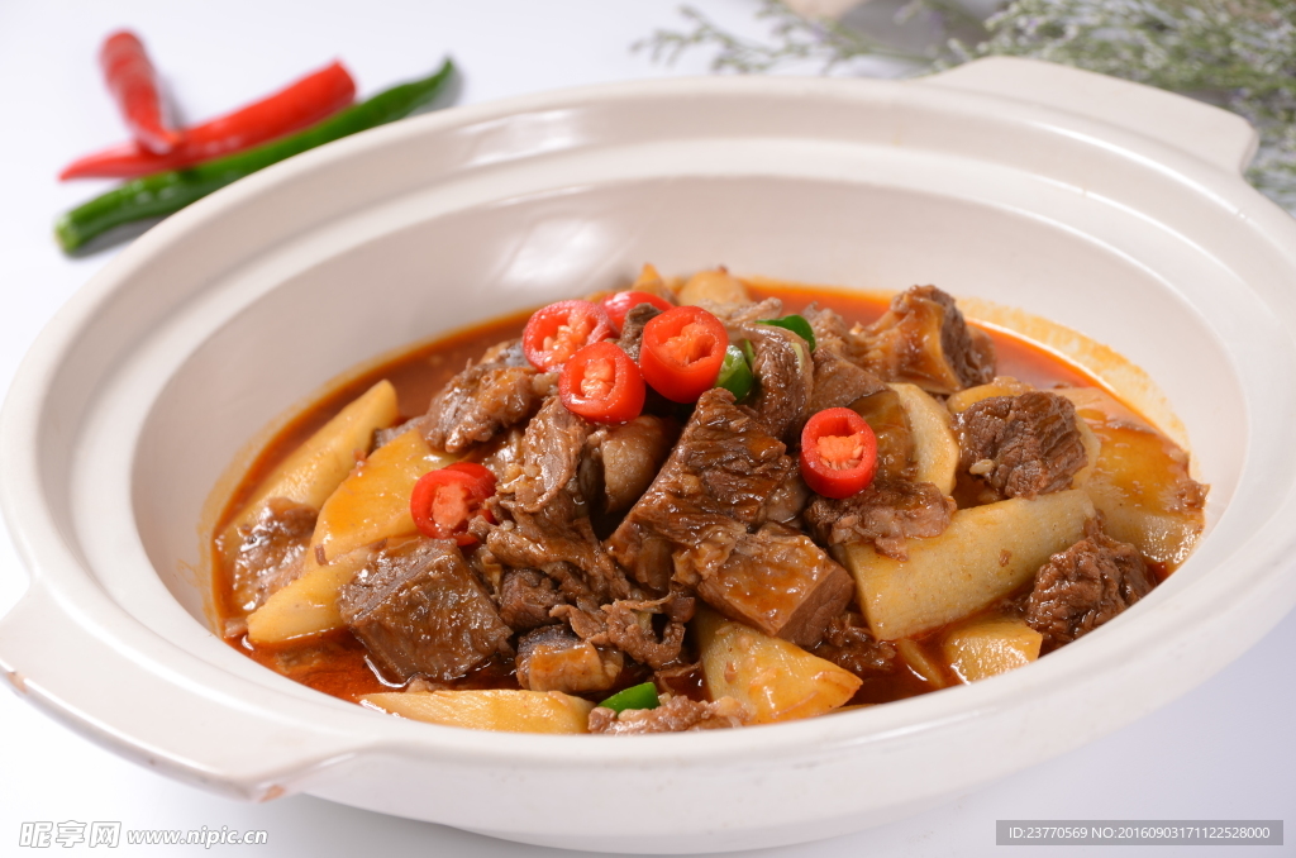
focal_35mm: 105
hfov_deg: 19.5
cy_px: 429
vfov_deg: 13.0
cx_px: 648
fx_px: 3772
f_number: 7.1
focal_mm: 70
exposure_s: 1/160
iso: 100
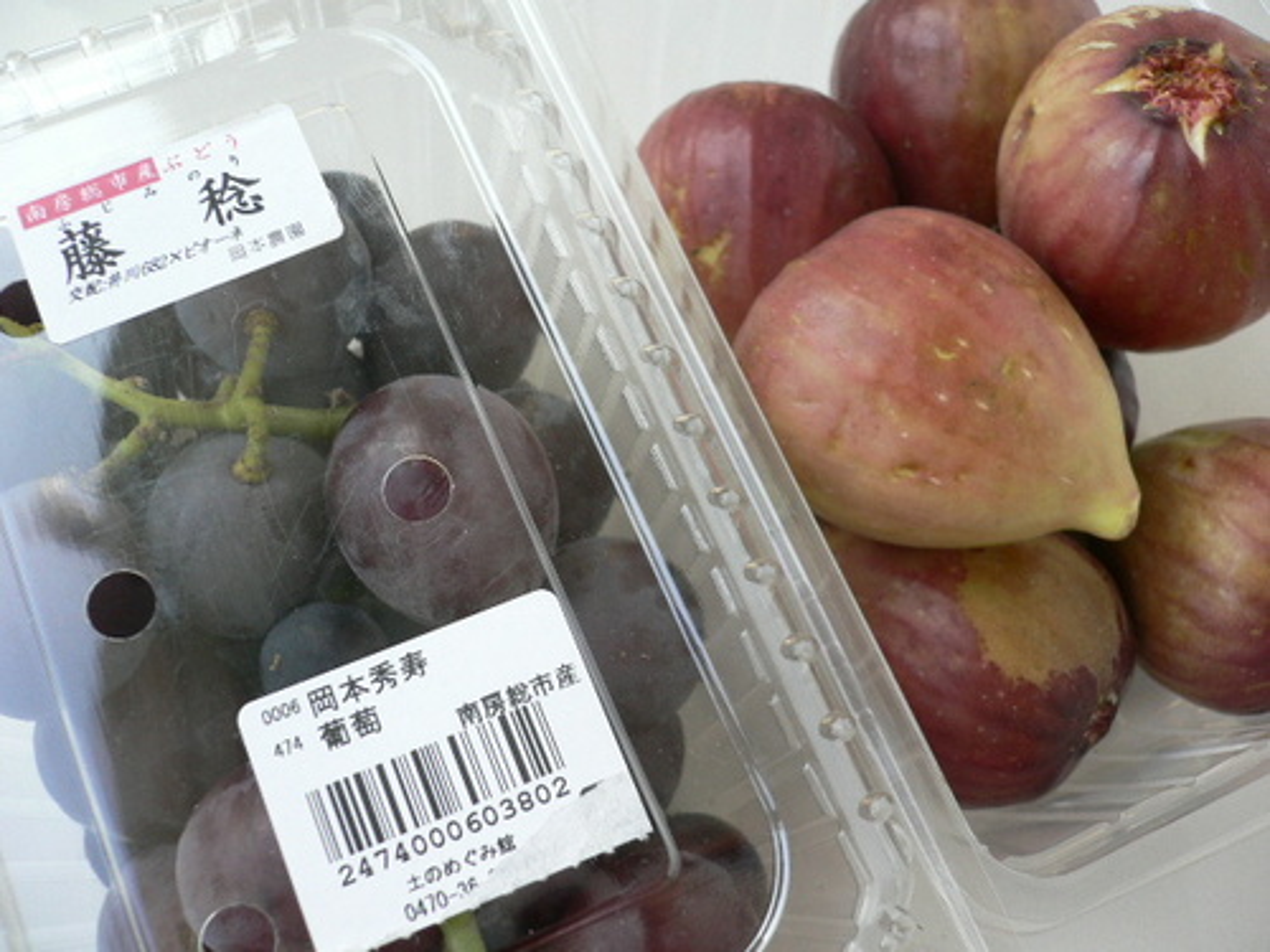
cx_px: 635
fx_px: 1284
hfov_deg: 52.6
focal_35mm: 35
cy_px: 476
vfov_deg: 40.7
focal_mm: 5.8
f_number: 2.8
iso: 100
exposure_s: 1/80
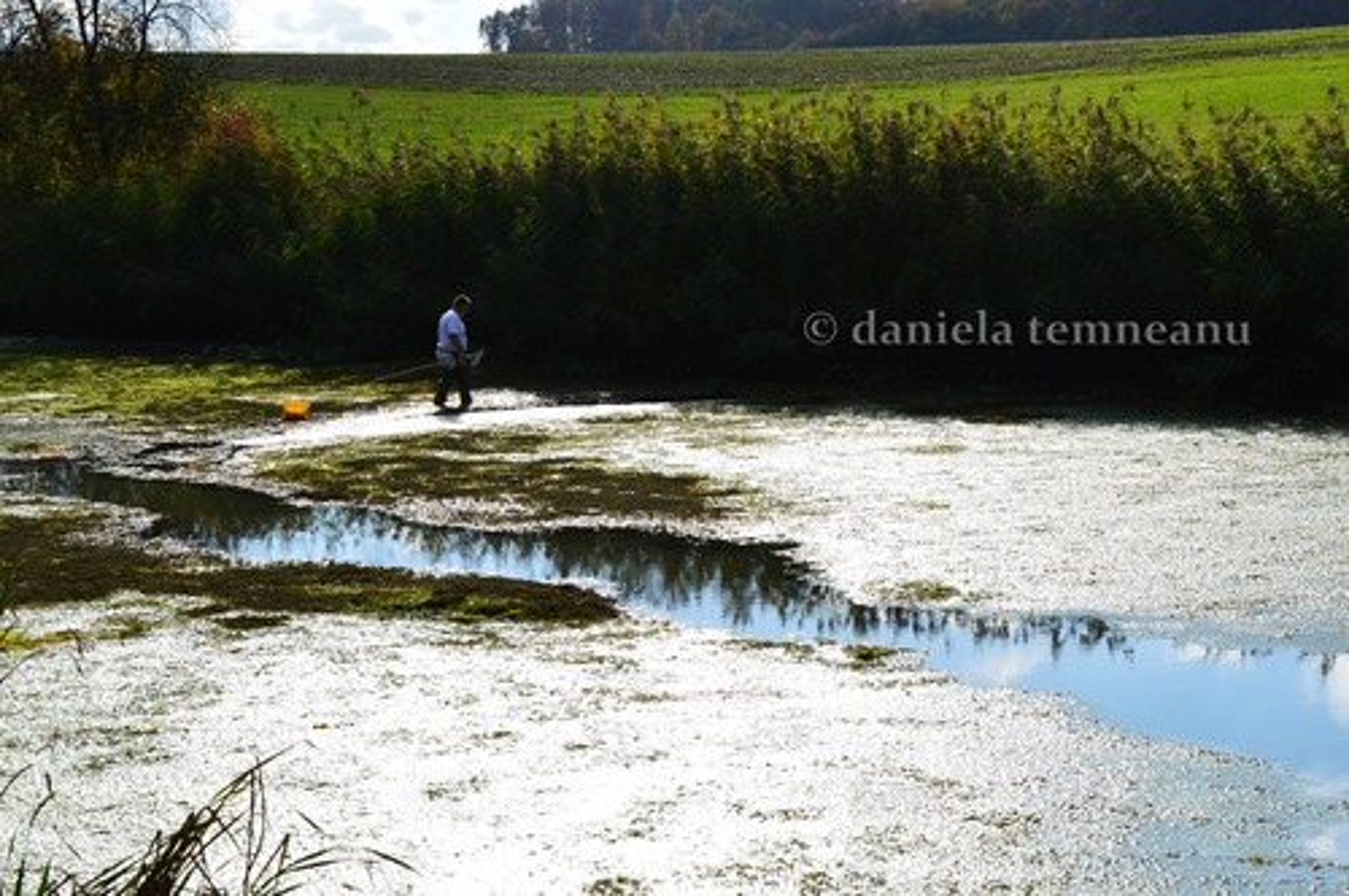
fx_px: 2807
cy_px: 448
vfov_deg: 18.1
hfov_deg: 27.0
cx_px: 674
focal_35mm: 75
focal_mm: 50
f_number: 11
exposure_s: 1/500
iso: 280
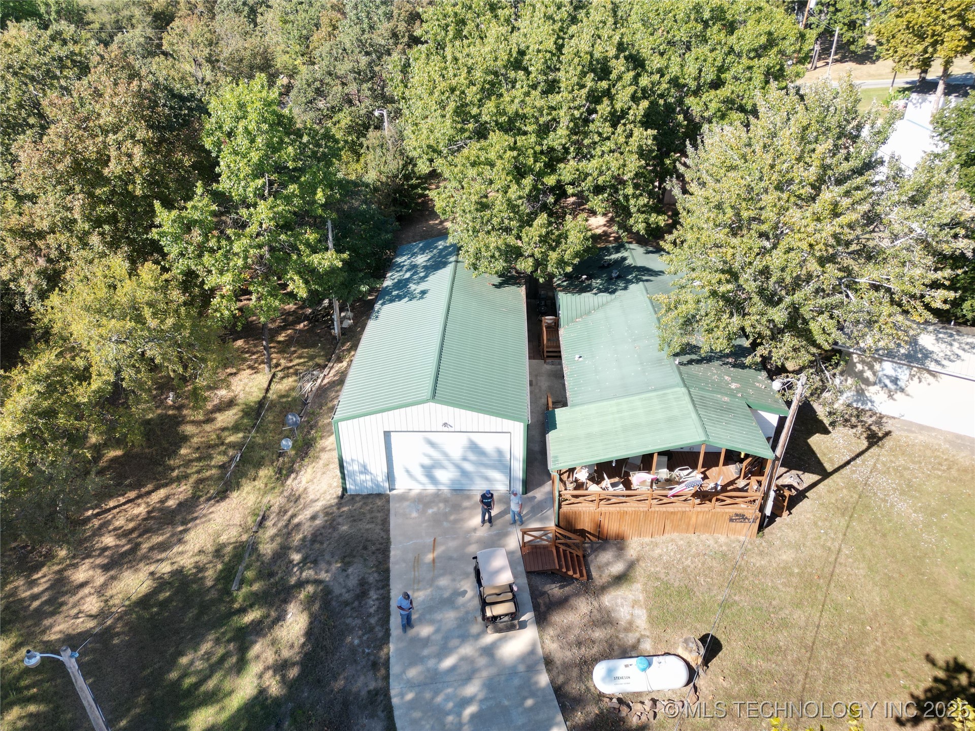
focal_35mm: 24
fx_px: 676
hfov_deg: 71.6
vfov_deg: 56.8
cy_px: 366
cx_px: 488
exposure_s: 1/1500
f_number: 1.7
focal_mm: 6.72
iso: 140
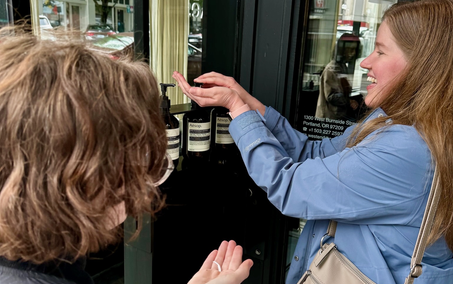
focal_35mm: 34
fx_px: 420
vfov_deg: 37.2
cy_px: 162
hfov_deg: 56.7
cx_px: 226
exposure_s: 1/167
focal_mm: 6.76
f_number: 1.78
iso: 64
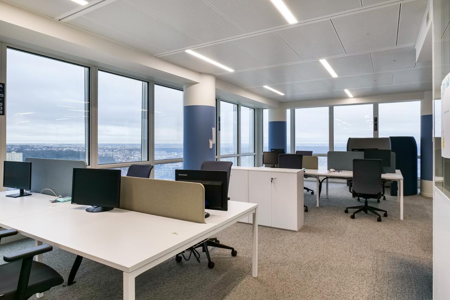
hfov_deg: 84.0
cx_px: 225
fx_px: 250
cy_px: 150
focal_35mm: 20
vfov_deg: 61.9
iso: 800
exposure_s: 1/80
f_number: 9
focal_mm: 20
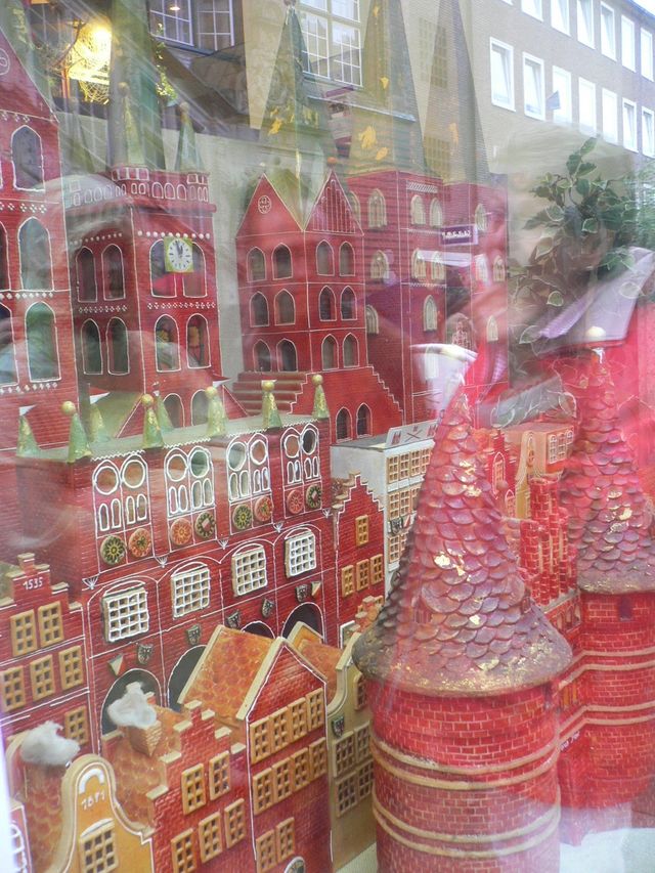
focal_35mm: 35
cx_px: 328
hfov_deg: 40.7
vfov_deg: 52.6
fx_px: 883
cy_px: 436
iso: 200
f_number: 2.8
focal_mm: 5.8
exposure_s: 1/15
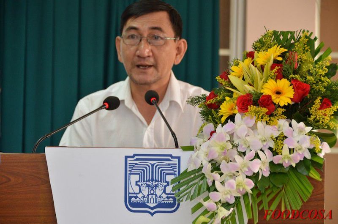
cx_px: 169
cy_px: 112
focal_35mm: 135
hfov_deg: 15.2
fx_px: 1265
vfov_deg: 10.1
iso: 800
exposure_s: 1/60
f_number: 5.3
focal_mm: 90
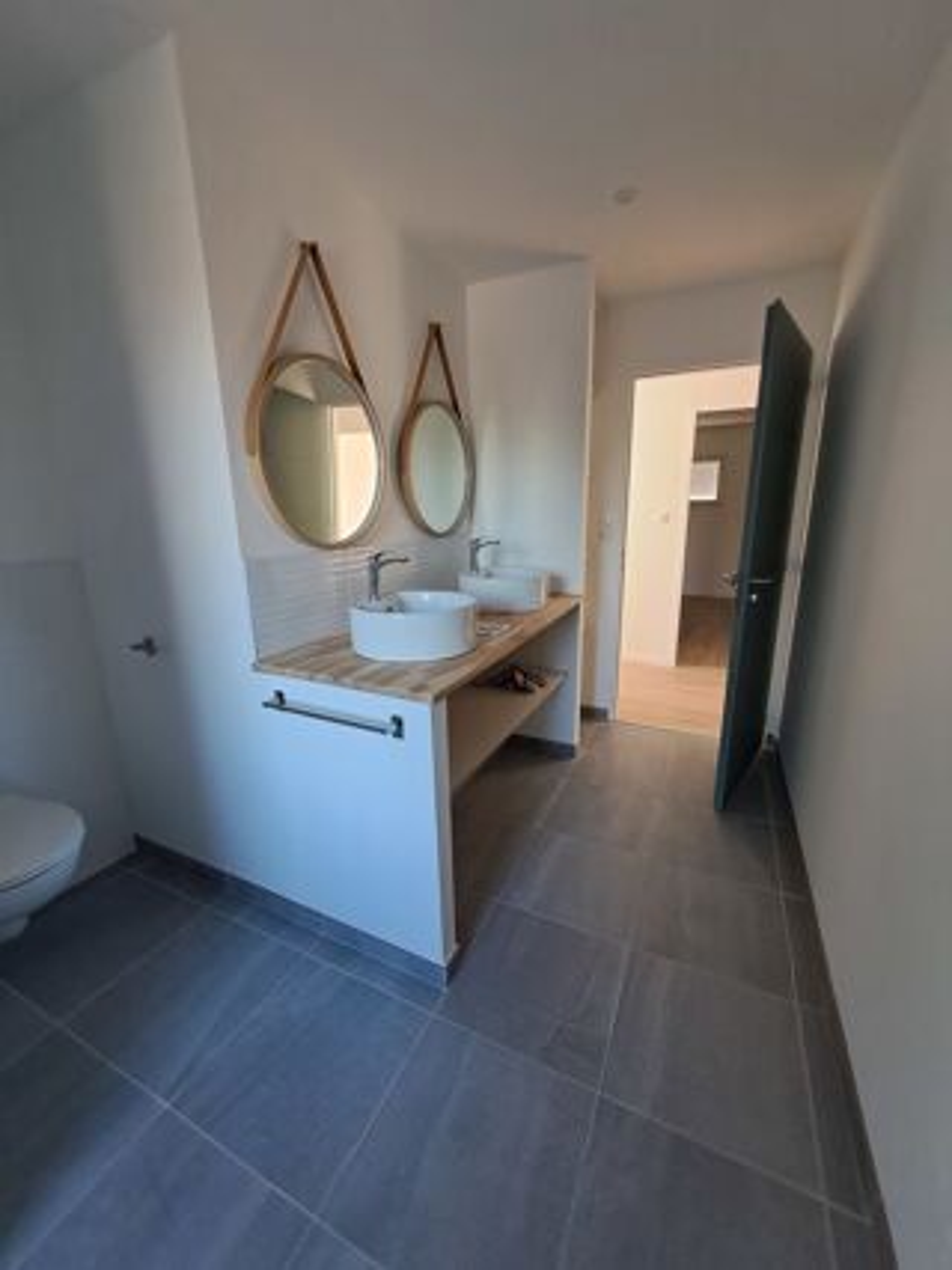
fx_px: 477
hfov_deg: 89.9
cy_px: 635
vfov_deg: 106.2
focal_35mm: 13
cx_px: 476
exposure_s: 1/50
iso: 125
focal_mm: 1.42
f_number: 2.2
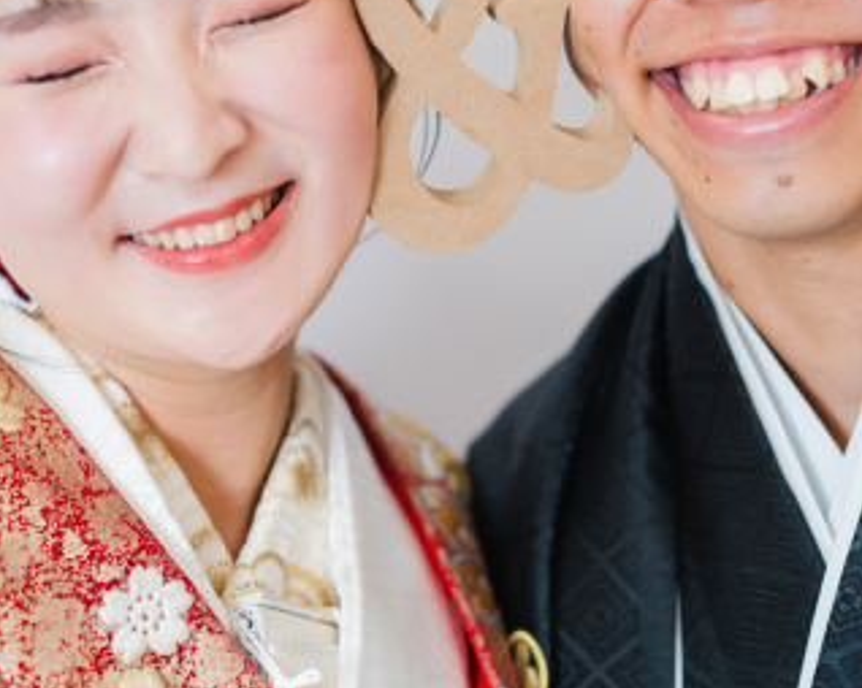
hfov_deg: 24.5
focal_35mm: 78
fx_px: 1989
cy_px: 89
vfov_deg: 19.3
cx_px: 431
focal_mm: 55
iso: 640
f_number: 2.8
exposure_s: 1/125
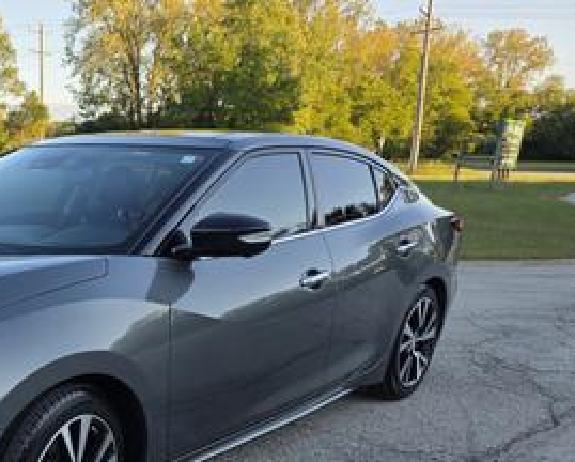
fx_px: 716
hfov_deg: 40.2
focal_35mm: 42
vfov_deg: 34.6
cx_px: 49
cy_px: 370
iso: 80
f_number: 1.7
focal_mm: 6.3
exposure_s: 1/1286
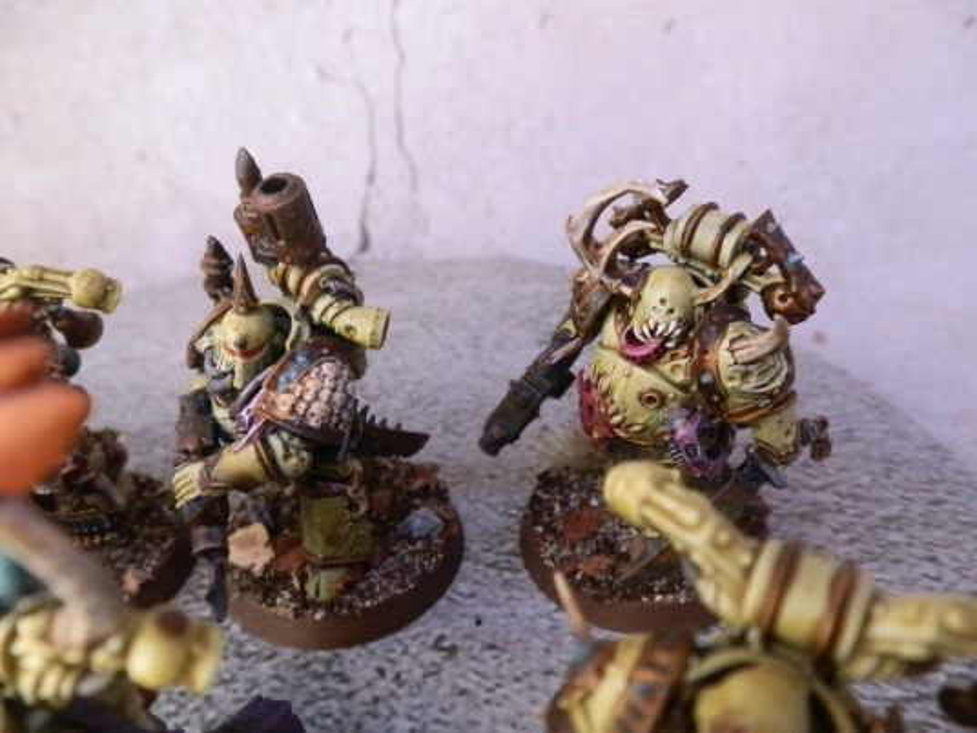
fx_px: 790
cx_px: 488
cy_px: 366
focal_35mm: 28
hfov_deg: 63.4
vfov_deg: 49.7
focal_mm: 5
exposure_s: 1/100
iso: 400
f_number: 3.1
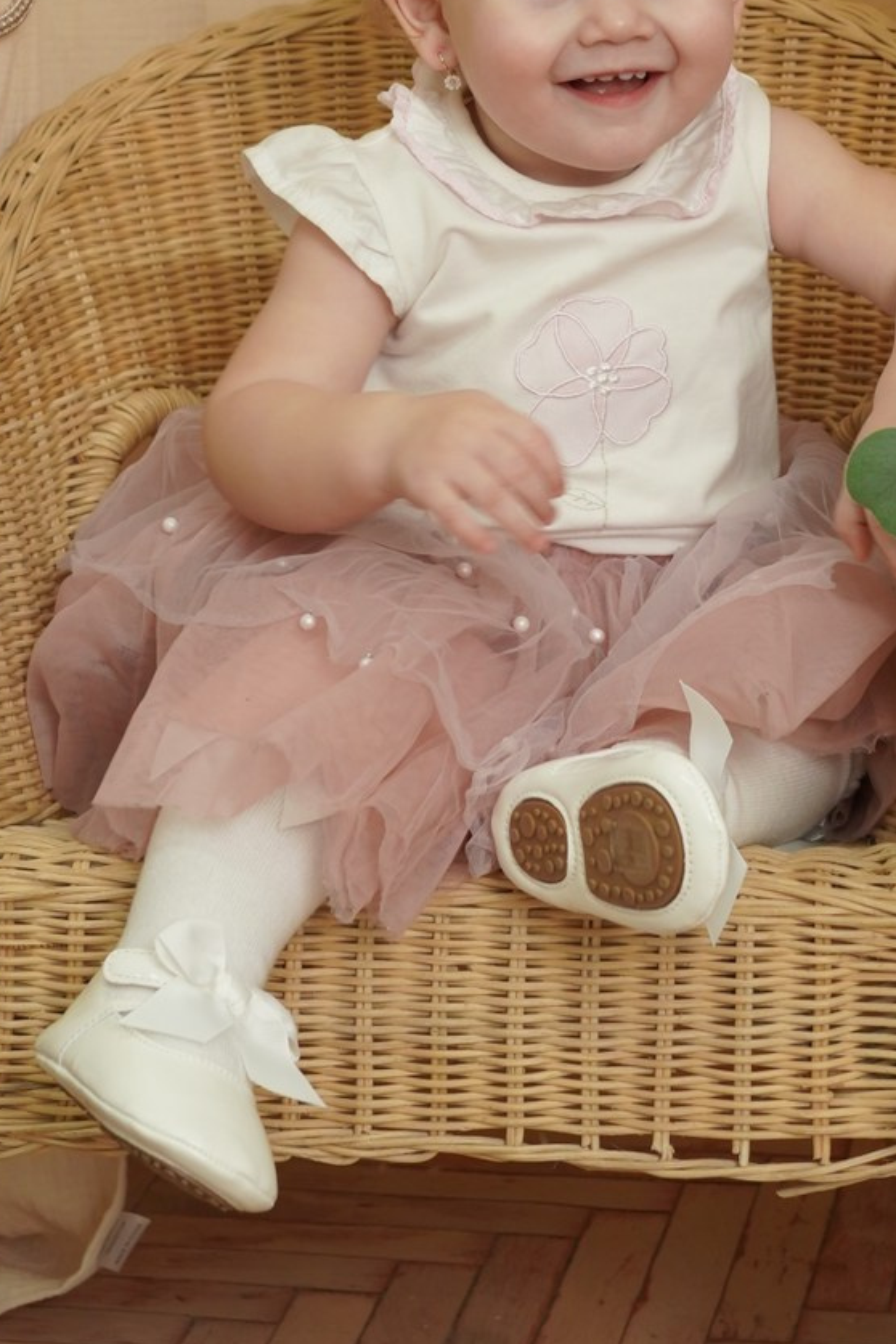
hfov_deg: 12.8
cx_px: 653
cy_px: 220
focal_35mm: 107
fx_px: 3994
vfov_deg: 18.9
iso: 640
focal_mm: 35
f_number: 4.5
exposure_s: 1/160
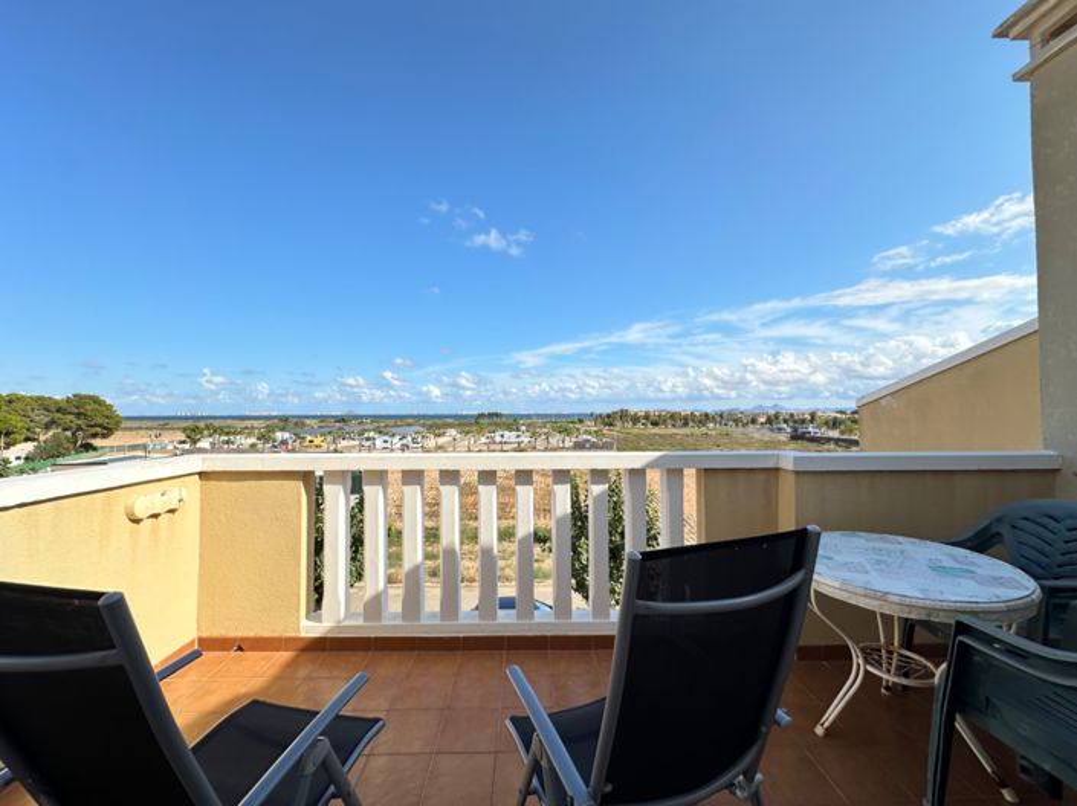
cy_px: 403
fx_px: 435
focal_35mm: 14
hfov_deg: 102.1
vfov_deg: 85.6
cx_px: 538
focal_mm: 2.22
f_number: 2.2
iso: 50
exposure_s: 1/1350
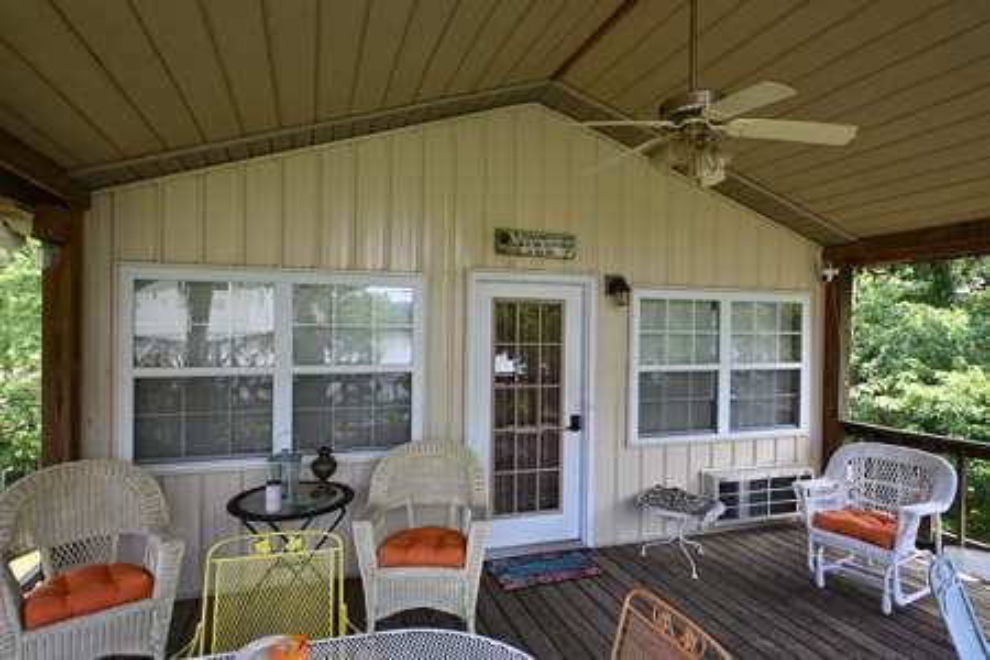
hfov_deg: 84.0
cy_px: 330
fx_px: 550
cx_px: 495
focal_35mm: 20
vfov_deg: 61.9
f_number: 4.5
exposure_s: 1/250
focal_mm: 13.5
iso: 200
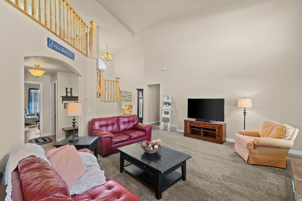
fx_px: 134
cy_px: 100
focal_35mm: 16
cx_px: 151
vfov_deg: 73.7
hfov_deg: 96.7
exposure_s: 1/1.67
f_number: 9
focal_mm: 16
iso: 400
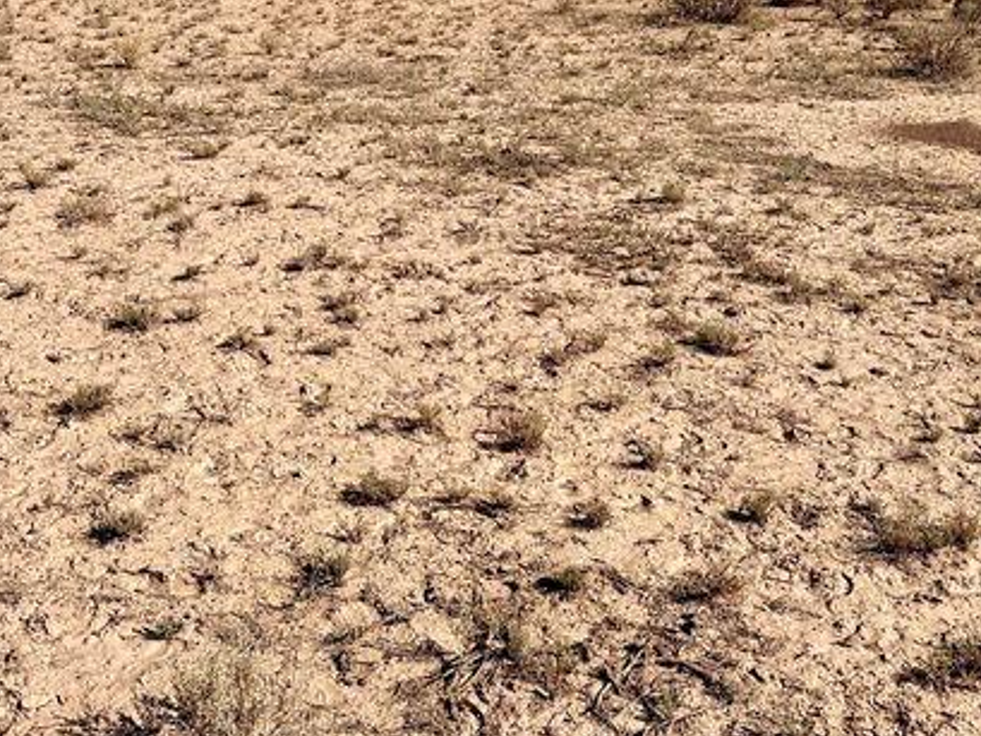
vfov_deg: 28.2
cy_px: 105
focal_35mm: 50
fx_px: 1417
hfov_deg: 38.1
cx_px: 548
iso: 80
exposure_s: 1/8197
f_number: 1.78
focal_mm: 6.86
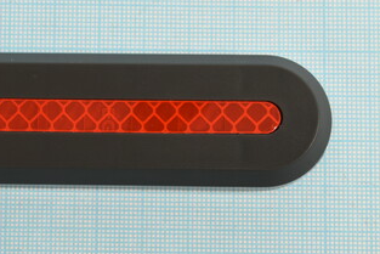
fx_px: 1392
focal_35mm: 132
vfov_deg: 10.4
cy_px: 140
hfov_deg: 15.5
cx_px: 115
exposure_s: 1/200
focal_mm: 55
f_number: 8
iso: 400
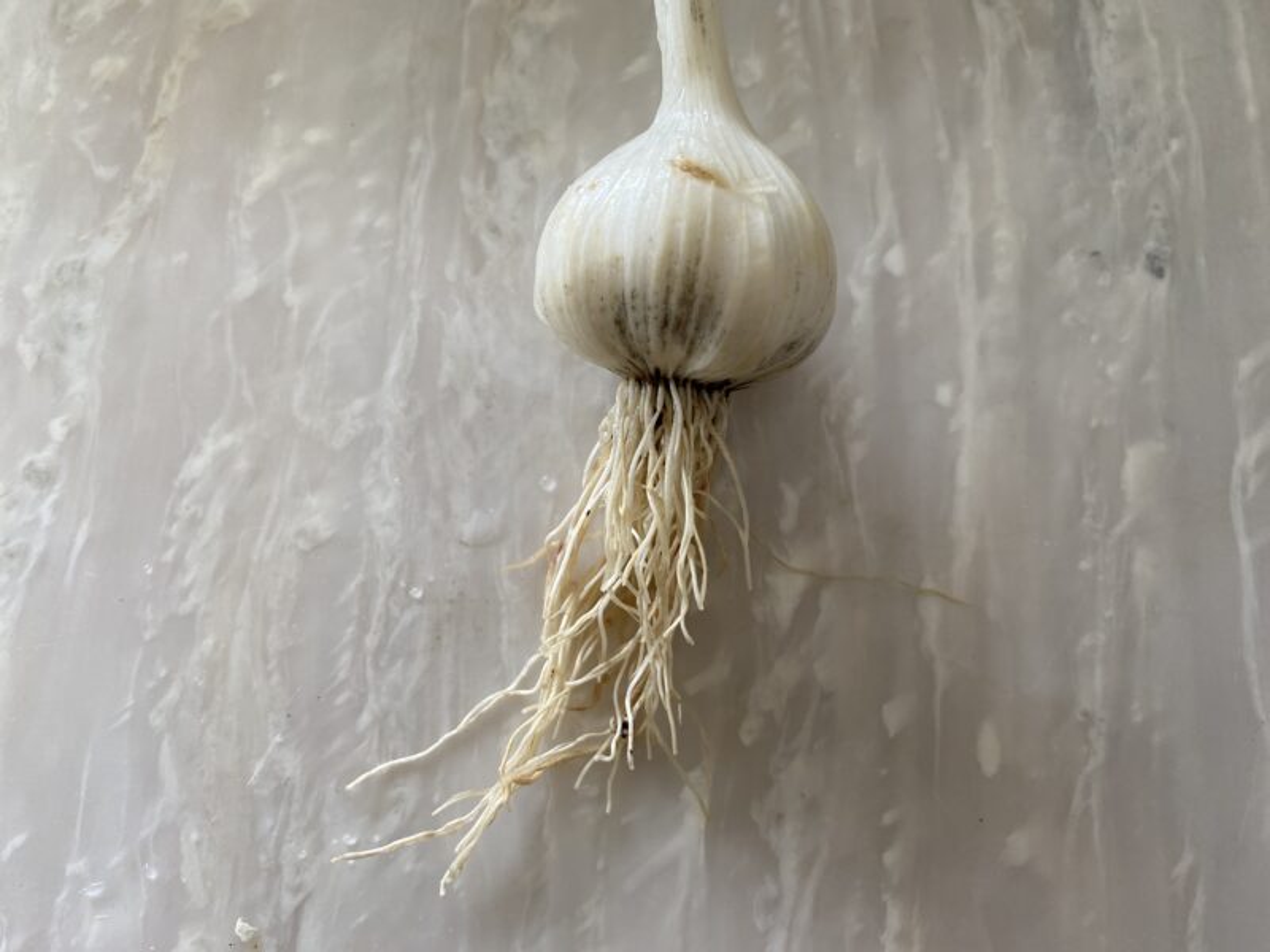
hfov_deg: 67.3
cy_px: 476
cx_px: 635
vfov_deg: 53.1
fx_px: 954
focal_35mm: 26
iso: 80
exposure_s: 1/122
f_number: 1.8
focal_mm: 4.25
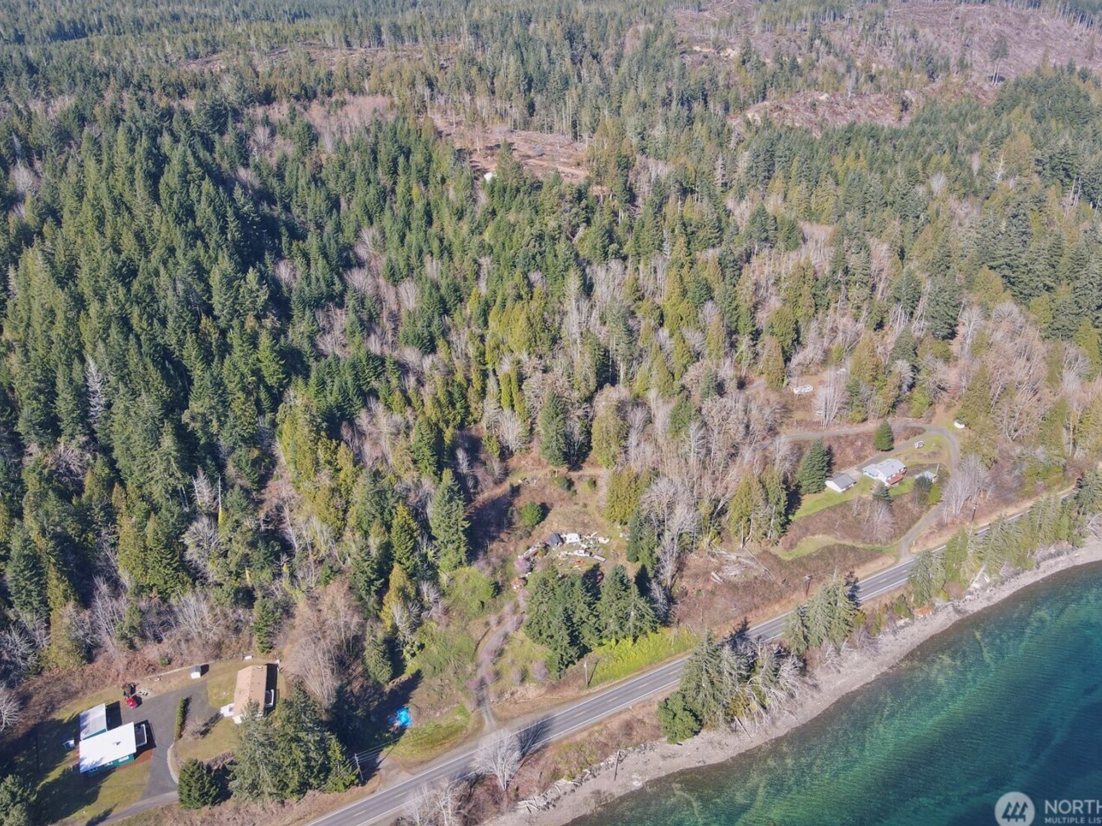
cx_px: 589
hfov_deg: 67.2
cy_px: 394
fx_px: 827
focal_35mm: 26
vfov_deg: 53.0
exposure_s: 1/250
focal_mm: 4.5
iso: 100
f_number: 2.8
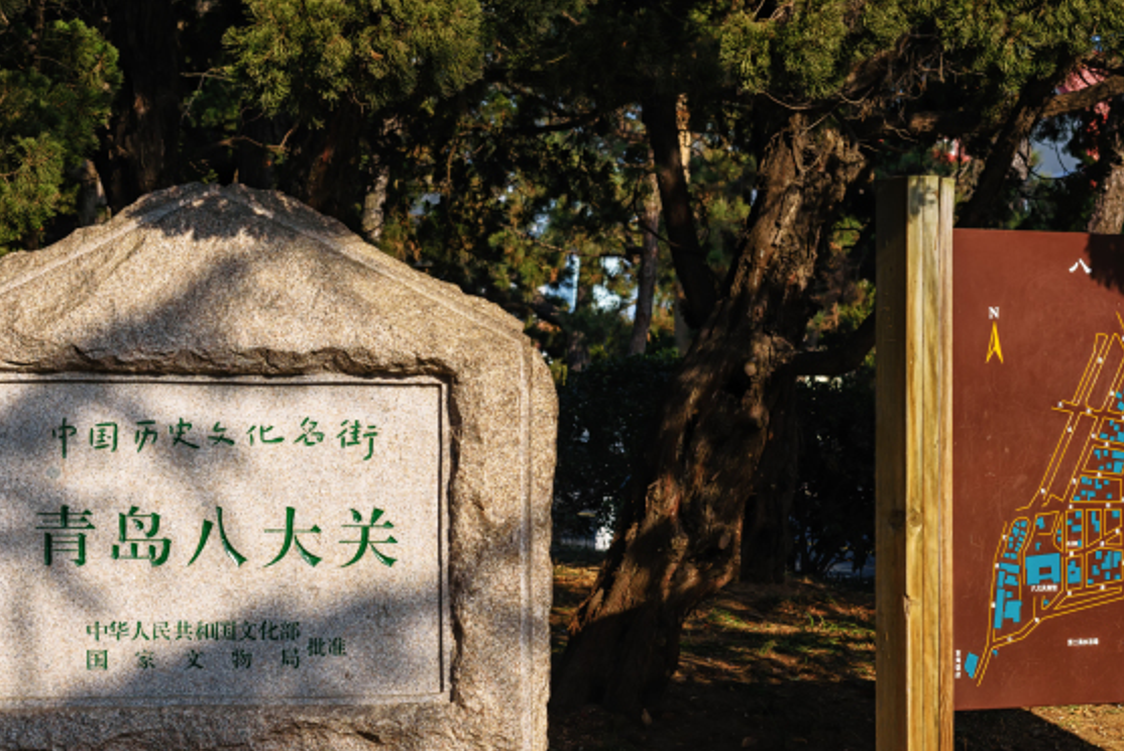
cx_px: 628
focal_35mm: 114
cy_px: 604
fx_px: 3561
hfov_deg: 17.9
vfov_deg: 12.0
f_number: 8
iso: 100
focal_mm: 62
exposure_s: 1/320
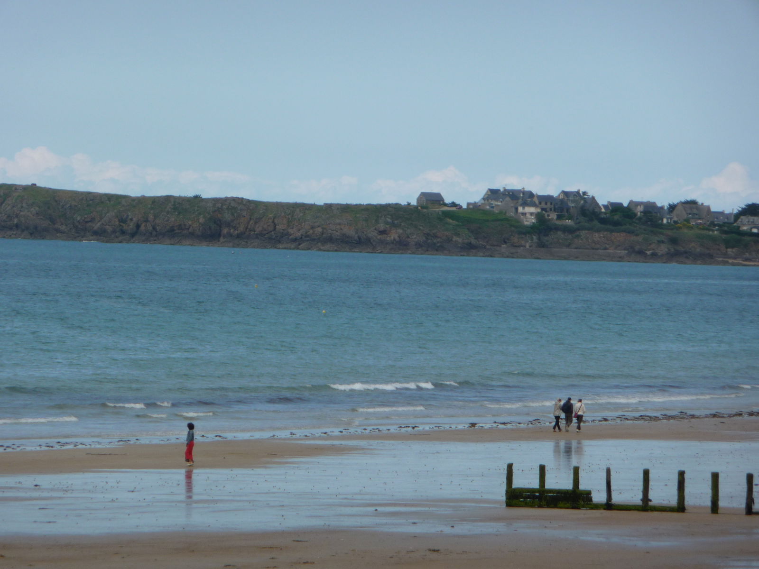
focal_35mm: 280
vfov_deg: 5.3
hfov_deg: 7.1
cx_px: 380
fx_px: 6139
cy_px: 284
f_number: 4.9
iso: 100
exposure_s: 1/640
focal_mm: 47
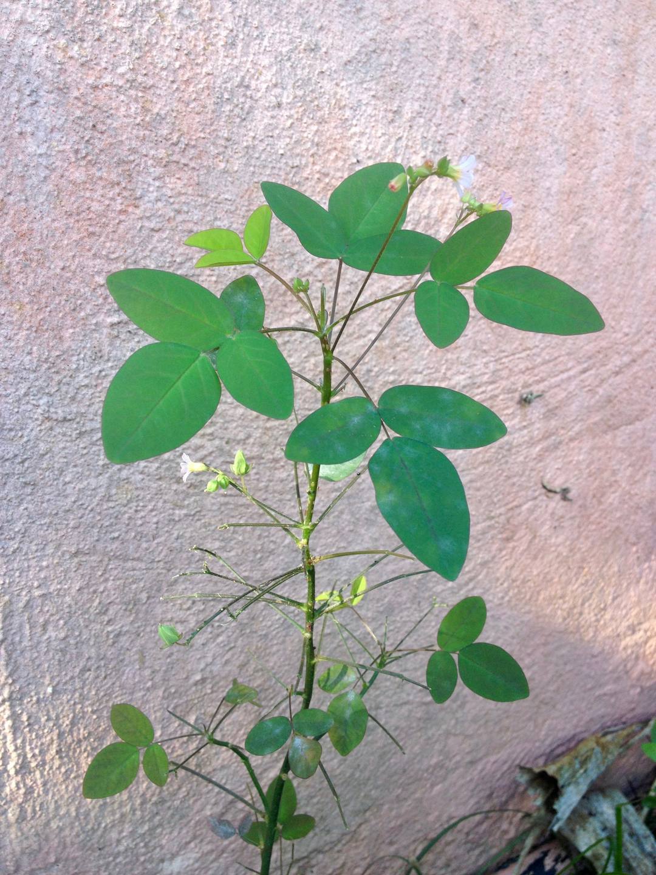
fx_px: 884
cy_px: 438
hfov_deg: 40.7
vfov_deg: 52.6
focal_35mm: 35
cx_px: 328
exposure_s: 1/120
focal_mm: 4.28
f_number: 2.4
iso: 50
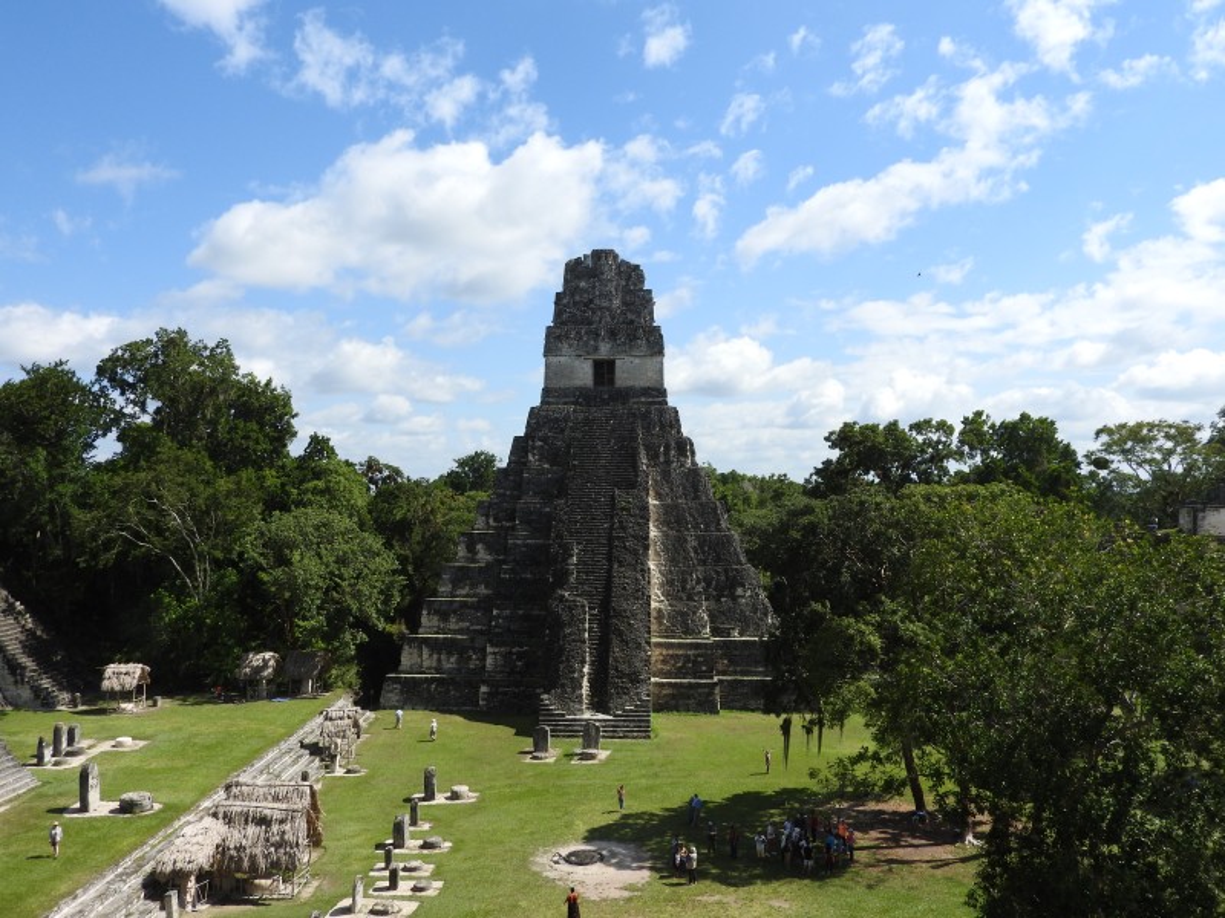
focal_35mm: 30
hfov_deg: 60.0
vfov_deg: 46.8
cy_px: 459
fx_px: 1062
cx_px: 612
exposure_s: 1/1250
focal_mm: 5.4
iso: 100
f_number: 3.5
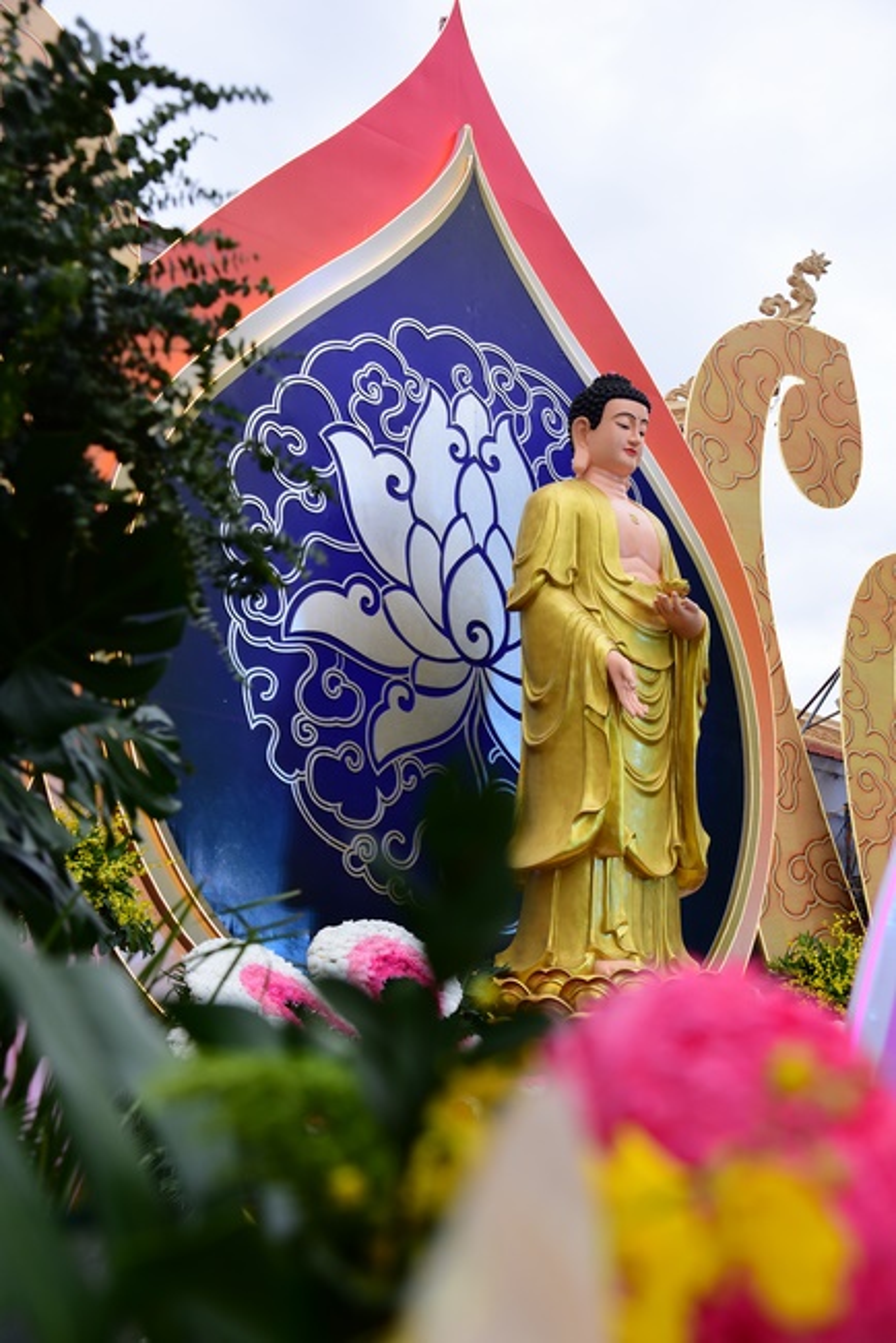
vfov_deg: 38.2
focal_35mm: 52
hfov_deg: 26.0
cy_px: 672
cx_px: 448
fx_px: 1939
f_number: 6.3
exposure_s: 1/160
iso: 800
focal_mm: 52
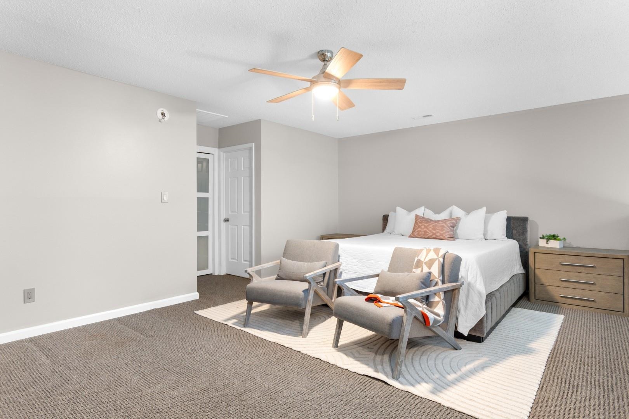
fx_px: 332
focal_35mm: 19
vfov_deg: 64.6
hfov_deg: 86.9
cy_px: 210
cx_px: 314
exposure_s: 6
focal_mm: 13
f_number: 4.8
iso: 100
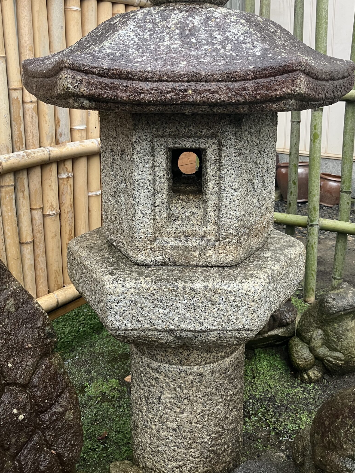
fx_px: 479
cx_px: 184
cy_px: 181
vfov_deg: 52.1
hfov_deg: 40.7
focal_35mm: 35
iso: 80
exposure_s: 1/99
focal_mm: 3.99
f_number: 1.8
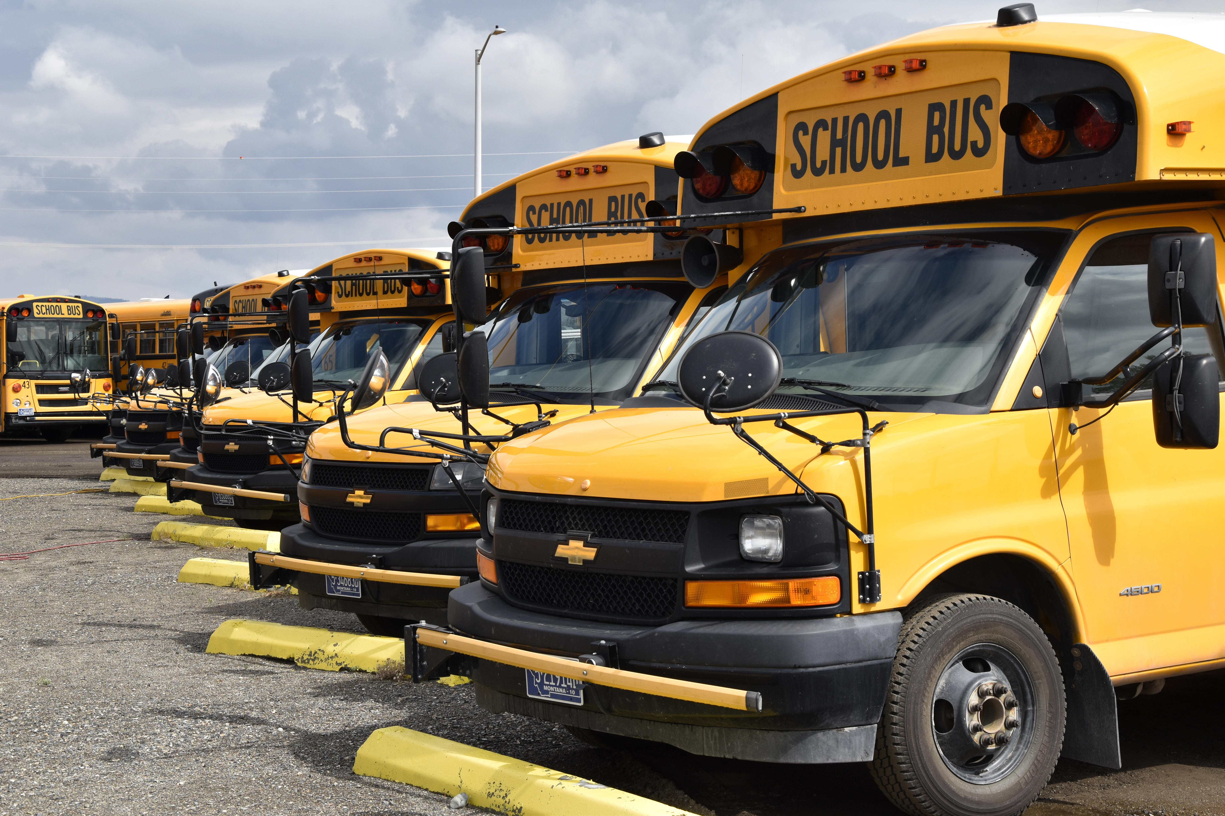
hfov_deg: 29.9
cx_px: 612
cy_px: 408
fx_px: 2297
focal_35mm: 68
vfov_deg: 20.2
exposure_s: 1/400
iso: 200
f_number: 10
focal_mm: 45
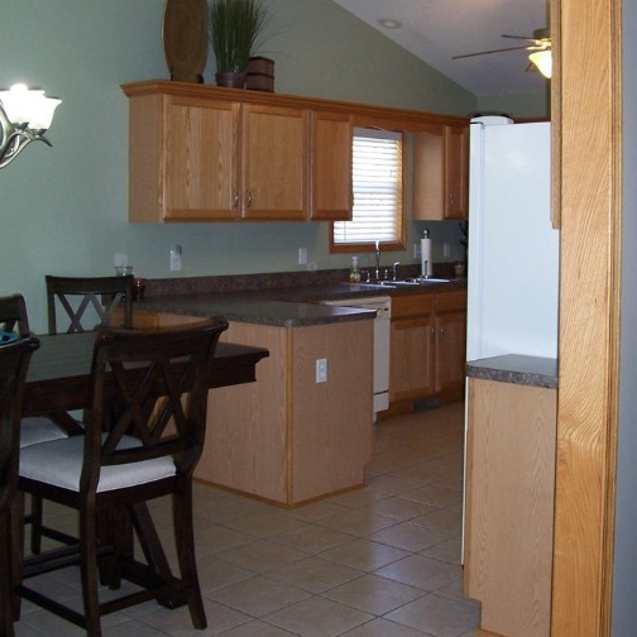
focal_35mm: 44
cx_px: 317
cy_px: 228
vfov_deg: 38.0
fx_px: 916
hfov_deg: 38.3
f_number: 2.7
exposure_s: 1/60
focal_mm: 5.6
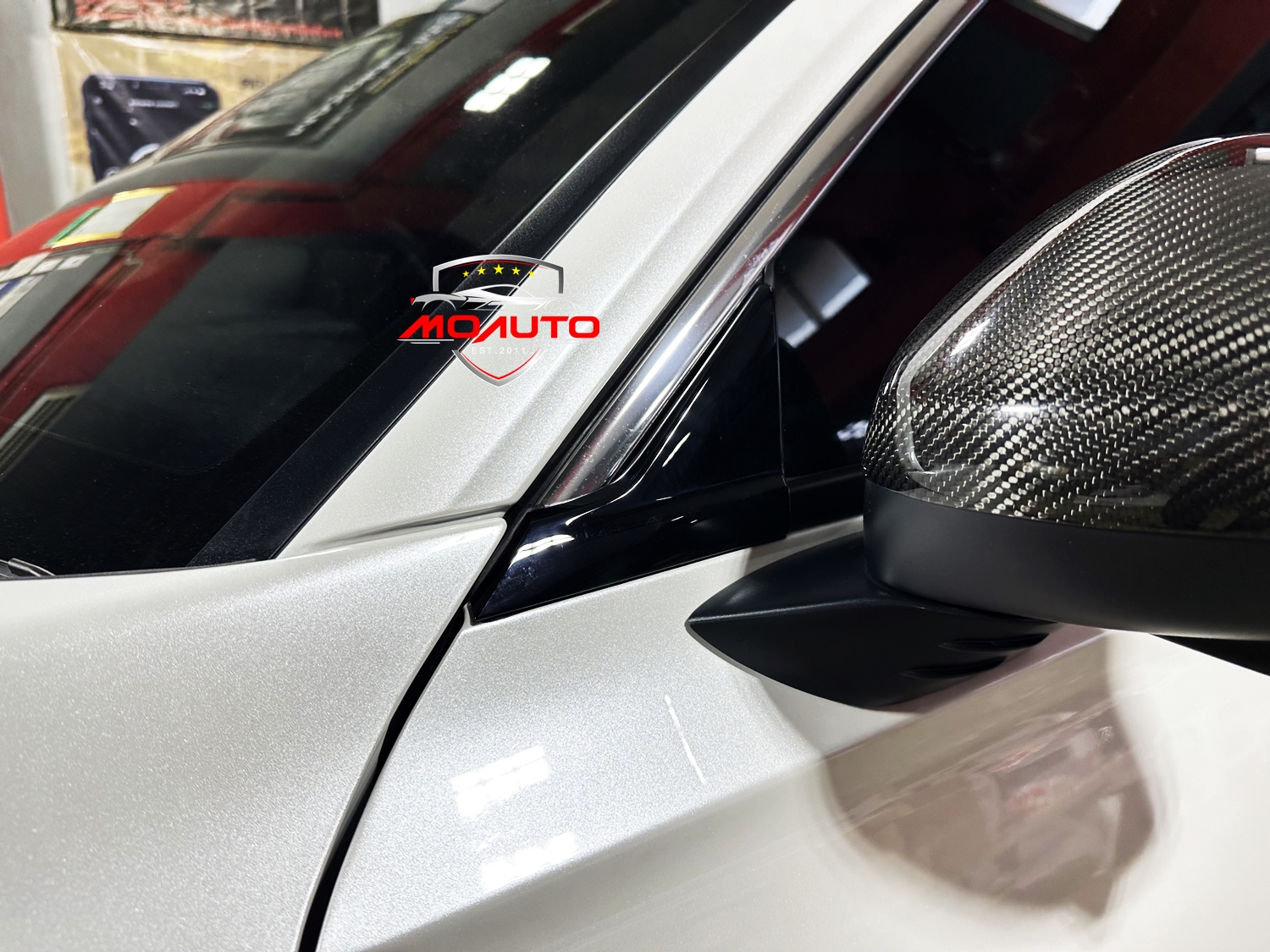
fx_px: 881
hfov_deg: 71.6
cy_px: 476
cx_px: 635
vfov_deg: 56.8
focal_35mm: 24
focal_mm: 6.86
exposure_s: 1/100
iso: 64
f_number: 1.78
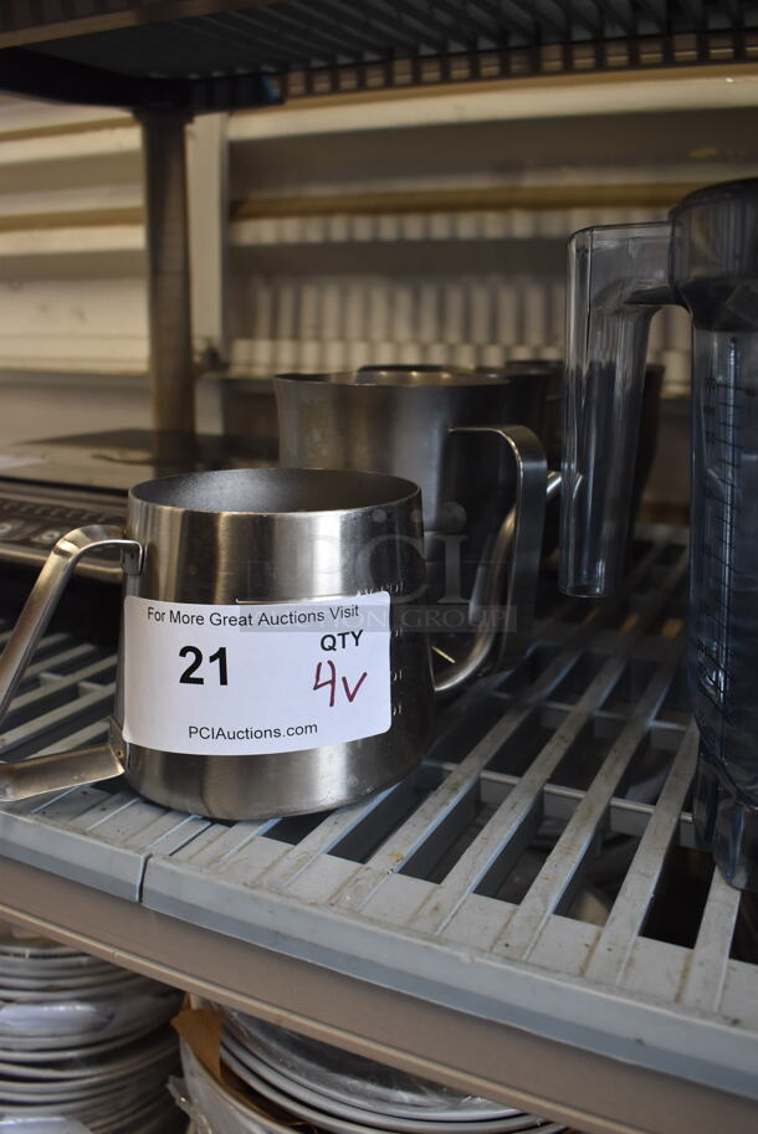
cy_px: 567
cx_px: 379
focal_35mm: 30
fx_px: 946
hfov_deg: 43.7
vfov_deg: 61.9
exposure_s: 1/60
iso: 800
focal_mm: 20
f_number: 5
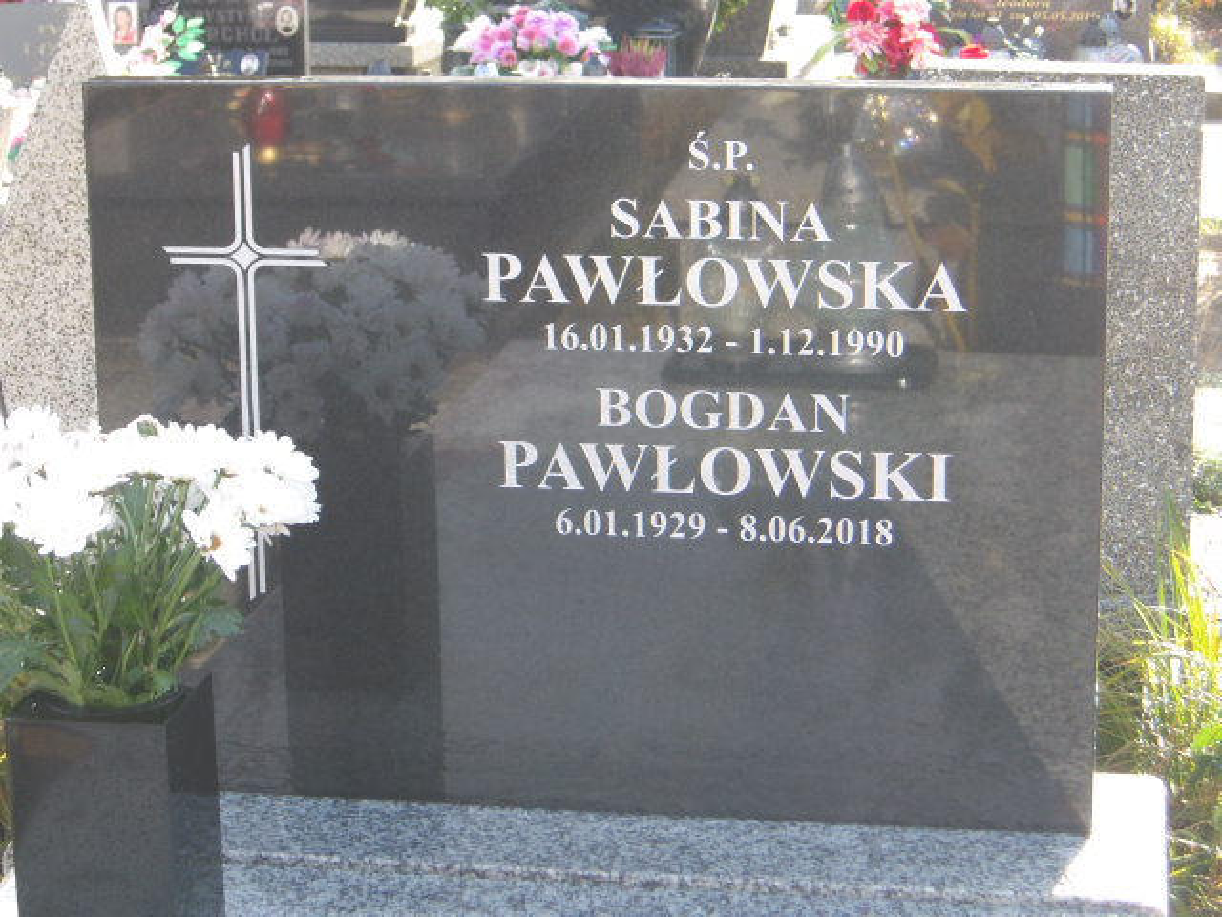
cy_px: 458
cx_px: 611
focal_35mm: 87
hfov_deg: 22.5
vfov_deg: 17.0
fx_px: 3071
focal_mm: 15.6
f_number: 5.6
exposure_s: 1/53
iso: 100
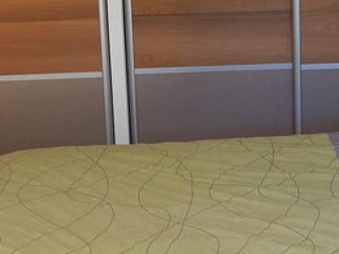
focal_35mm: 94
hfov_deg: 20.5
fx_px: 921
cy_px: 38
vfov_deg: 15.6
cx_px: 302
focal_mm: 12
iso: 400
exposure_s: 1/60
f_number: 3.5
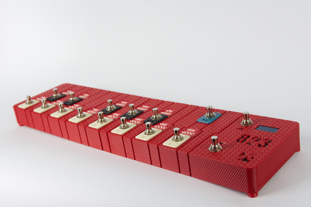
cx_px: 156
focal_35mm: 51
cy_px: 104
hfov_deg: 38.9
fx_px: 441
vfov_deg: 26.5
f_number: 6.3
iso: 2000
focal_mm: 34
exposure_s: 1/250
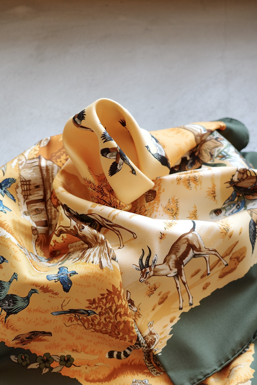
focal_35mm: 65
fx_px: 696
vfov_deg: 30.2
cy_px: 307
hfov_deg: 20.9
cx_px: 127
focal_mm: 26
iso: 200
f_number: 2.8
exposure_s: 1/60
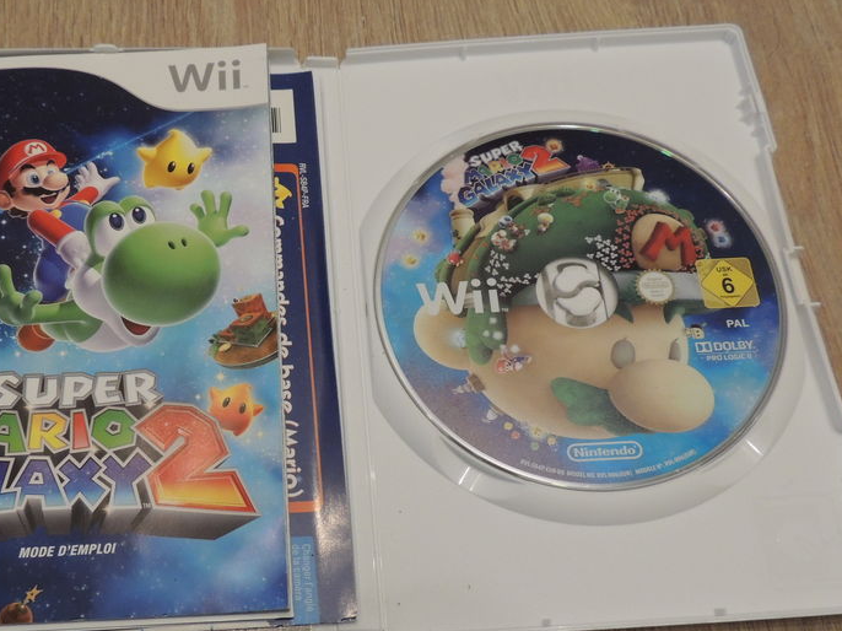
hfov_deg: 52.0
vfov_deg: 40.6
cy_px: 356
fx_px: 851
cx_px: 307
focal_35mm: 35
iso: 360
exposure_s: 1/30
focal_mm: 4.3
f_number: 3
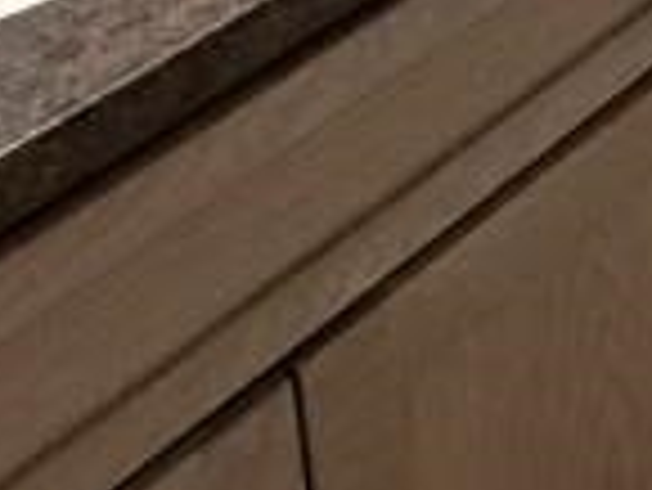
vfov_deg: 11.4
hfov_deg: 17.8
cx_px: 971
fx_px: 1866
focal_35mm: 99
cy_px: -805
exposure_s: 1/120
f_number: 2.2
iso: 200
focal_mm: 2.22
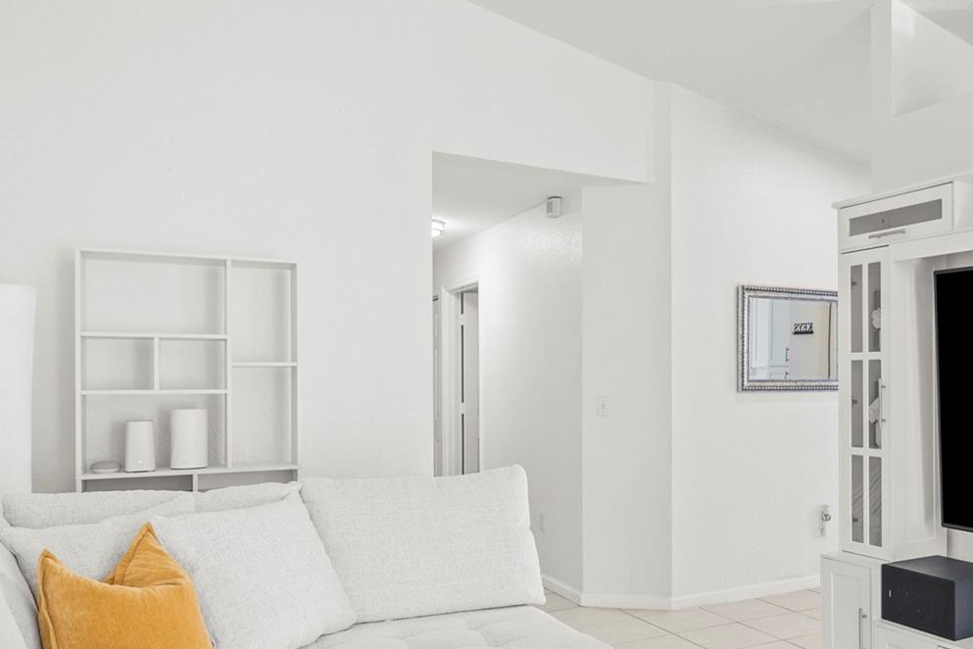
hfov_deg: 53.4
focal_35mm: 34
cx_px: 721
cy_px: 390
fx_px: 920
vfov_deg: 38.7
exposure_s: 1/10
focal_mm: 16.5
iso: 100
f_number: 4
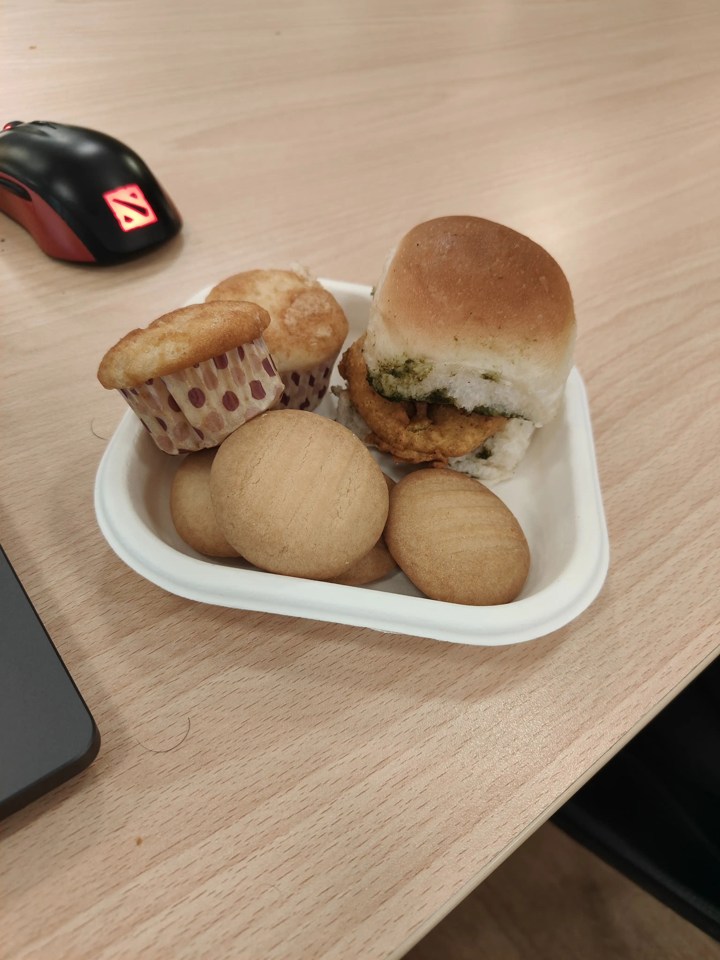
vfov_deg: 71.6
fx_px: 666
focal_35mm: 24
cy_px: 480
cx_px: 360
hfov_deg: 56.8
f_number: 1.8
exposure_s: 1/50
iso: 500
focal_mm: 5.59
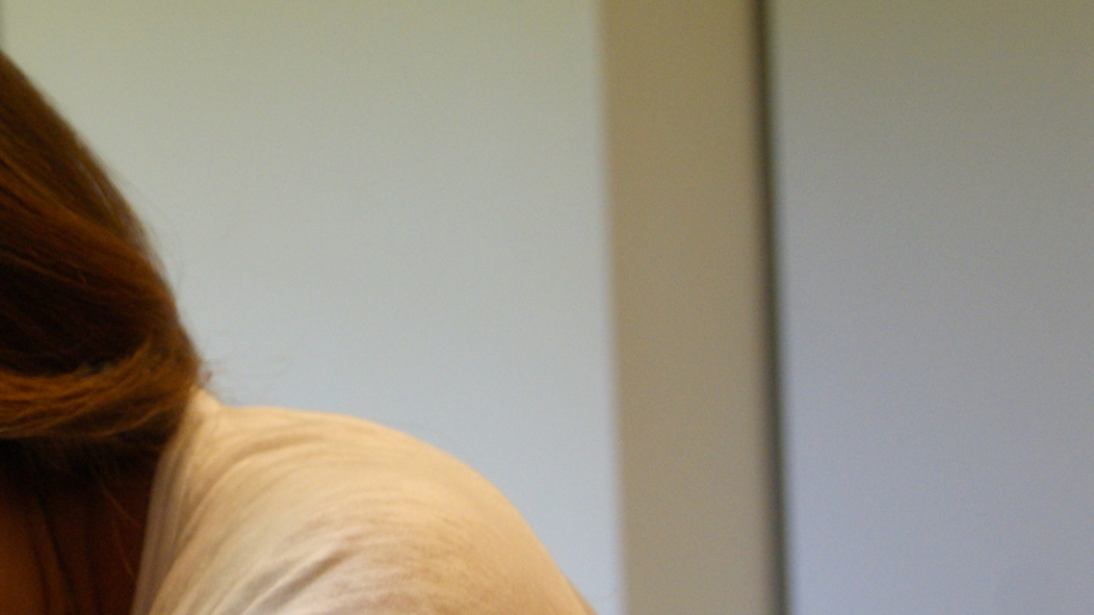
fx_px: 3514
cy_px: 537
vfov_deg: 10.0
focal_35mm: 121
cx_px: -2
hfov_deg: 17.3
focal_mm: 35
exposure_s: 1/40
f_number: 5
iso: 400
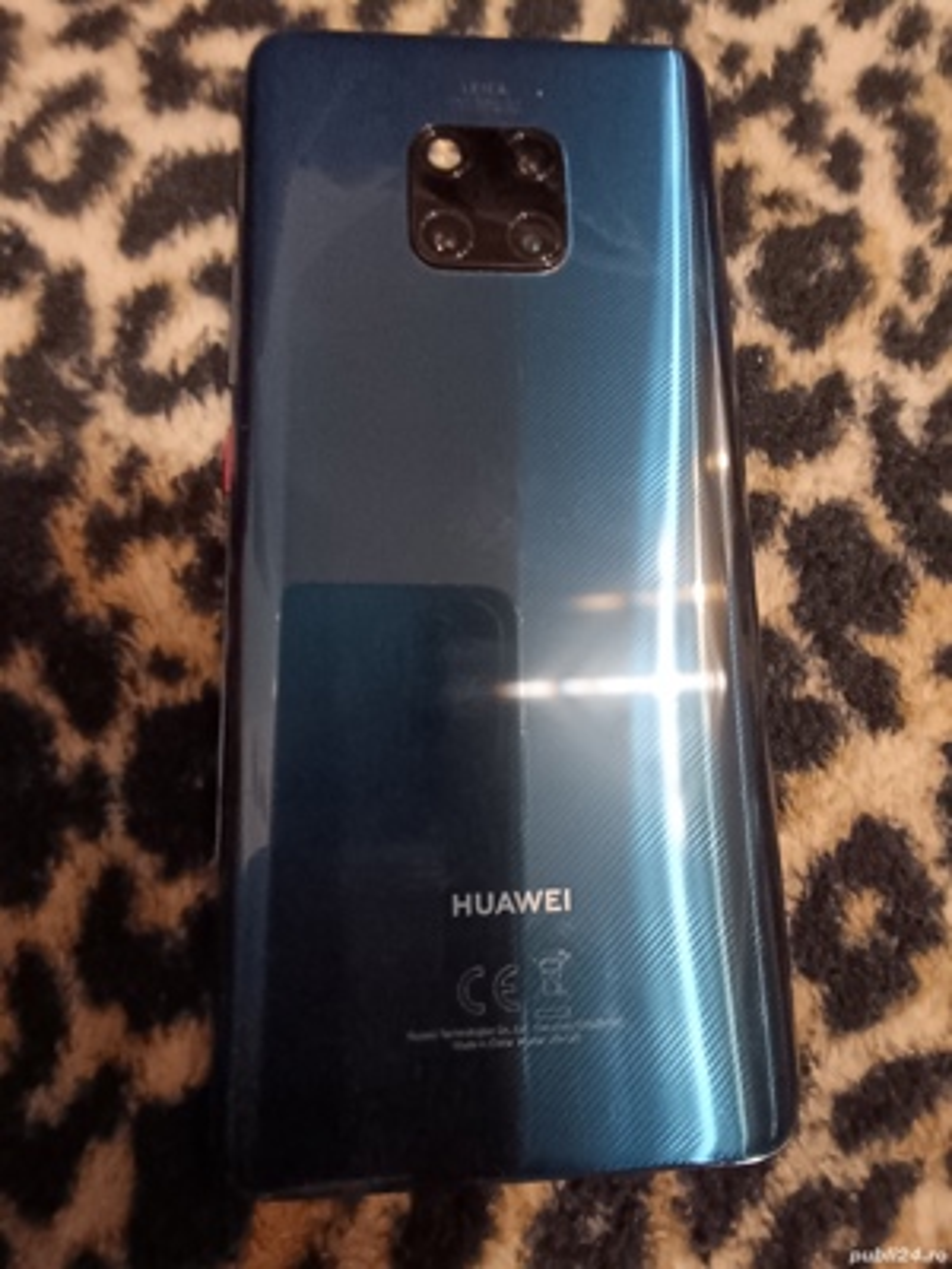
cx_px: 476
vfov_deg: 91.0
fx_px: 623
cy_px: 634
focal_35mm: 17
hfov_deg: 74.7
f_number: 2.2
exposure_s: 1/25
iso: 1364
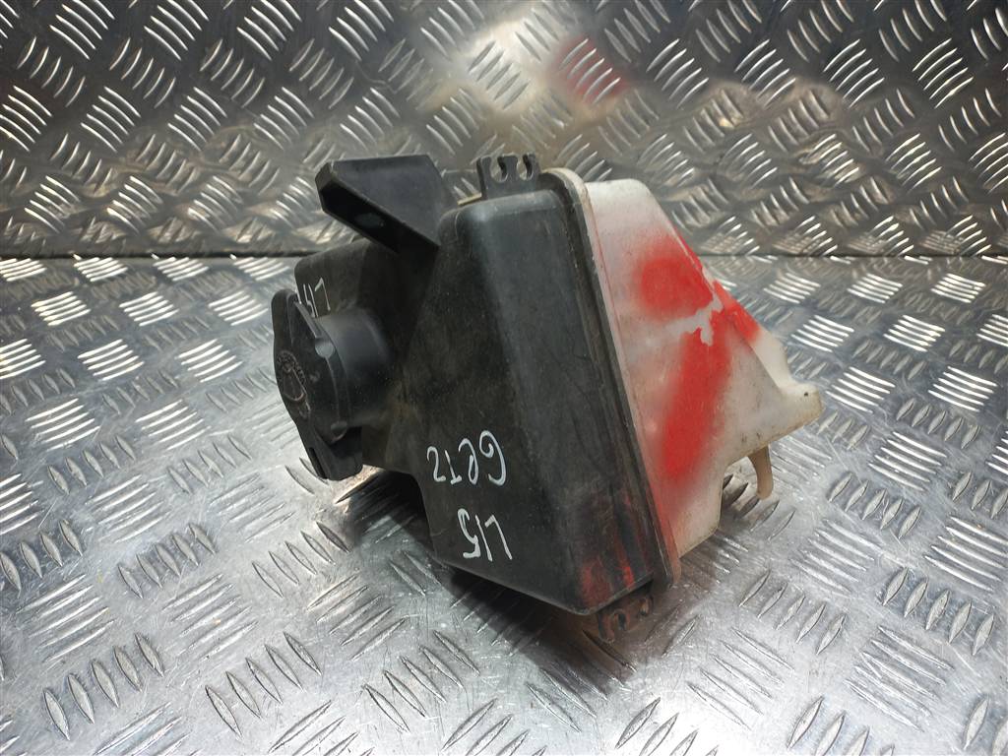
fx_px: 728
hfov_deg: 69.4
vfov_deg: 54.9
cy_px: 378
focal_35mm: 25
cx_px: 504
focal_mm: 4.6
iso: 50
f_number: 1.8
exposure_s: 1/50
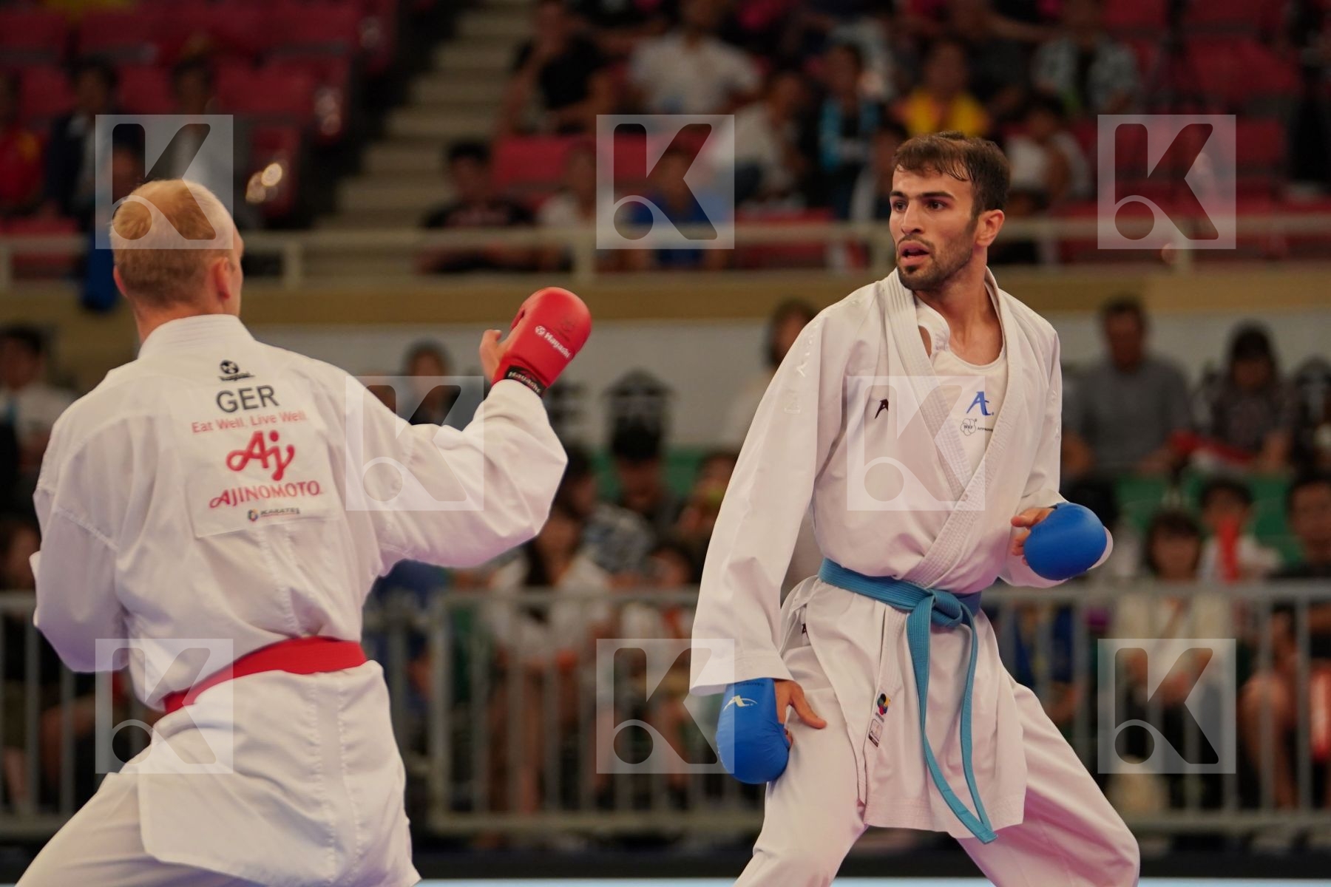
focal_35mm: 247
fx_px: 9131
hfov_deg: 8.3
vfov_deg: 5.6
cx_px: 666
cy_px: 444
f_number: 2.8
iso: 1600
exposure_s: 1/1000
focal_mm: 165
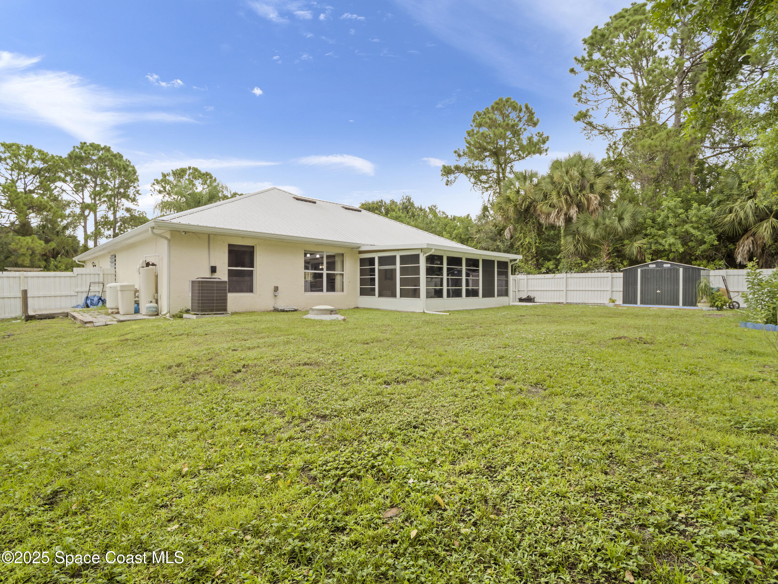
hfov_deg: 94.5
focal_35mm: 16
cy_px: 292
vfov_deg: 78.1
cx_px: 389
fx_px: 360
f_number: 4
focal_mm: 8
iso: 200
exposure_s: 1/80
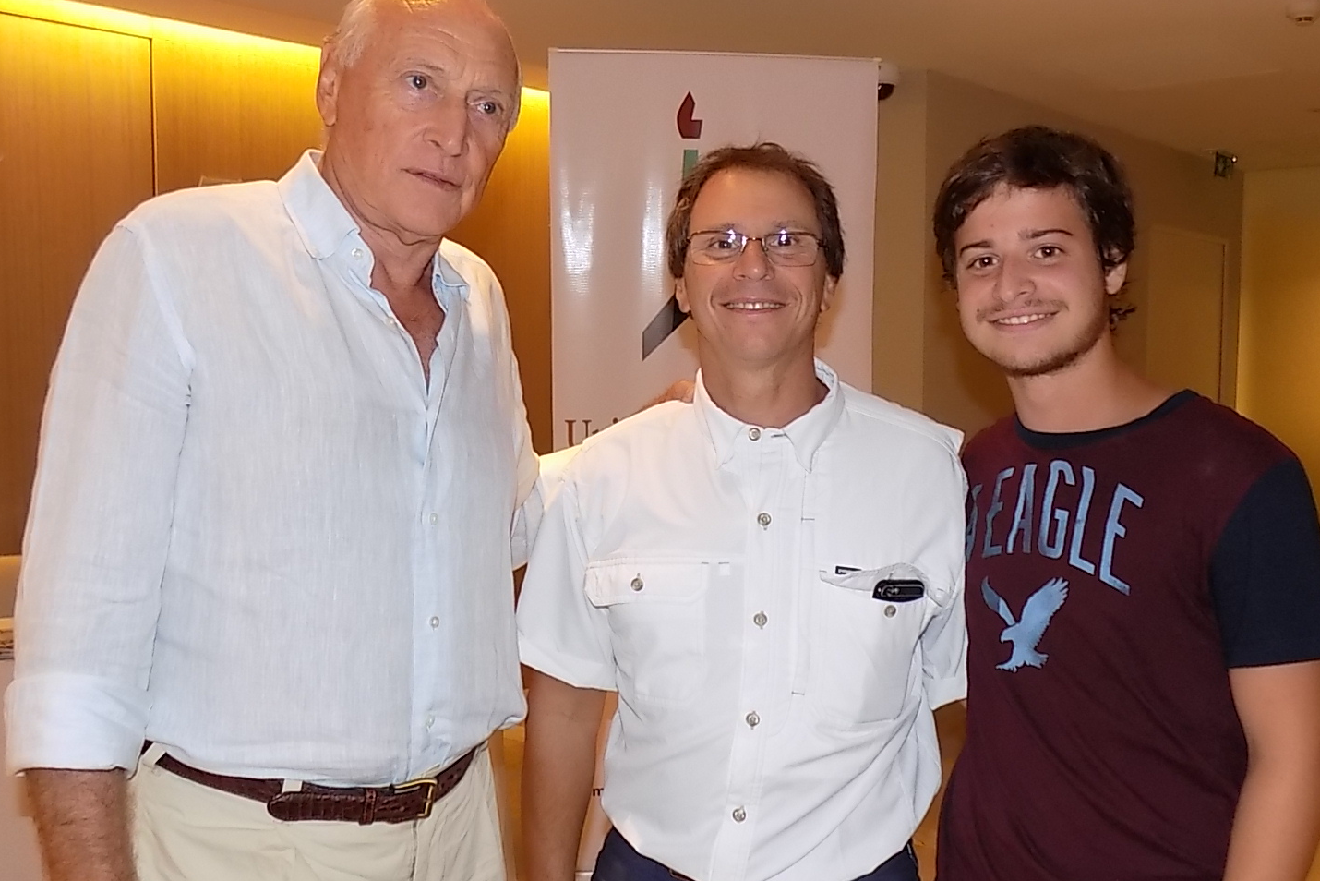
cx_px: 726
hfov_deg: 50.6
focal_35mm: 38
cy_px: 487
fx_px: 1394
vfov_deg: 35.0
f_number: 3.1
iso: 200
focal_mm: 4
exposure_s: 1/30
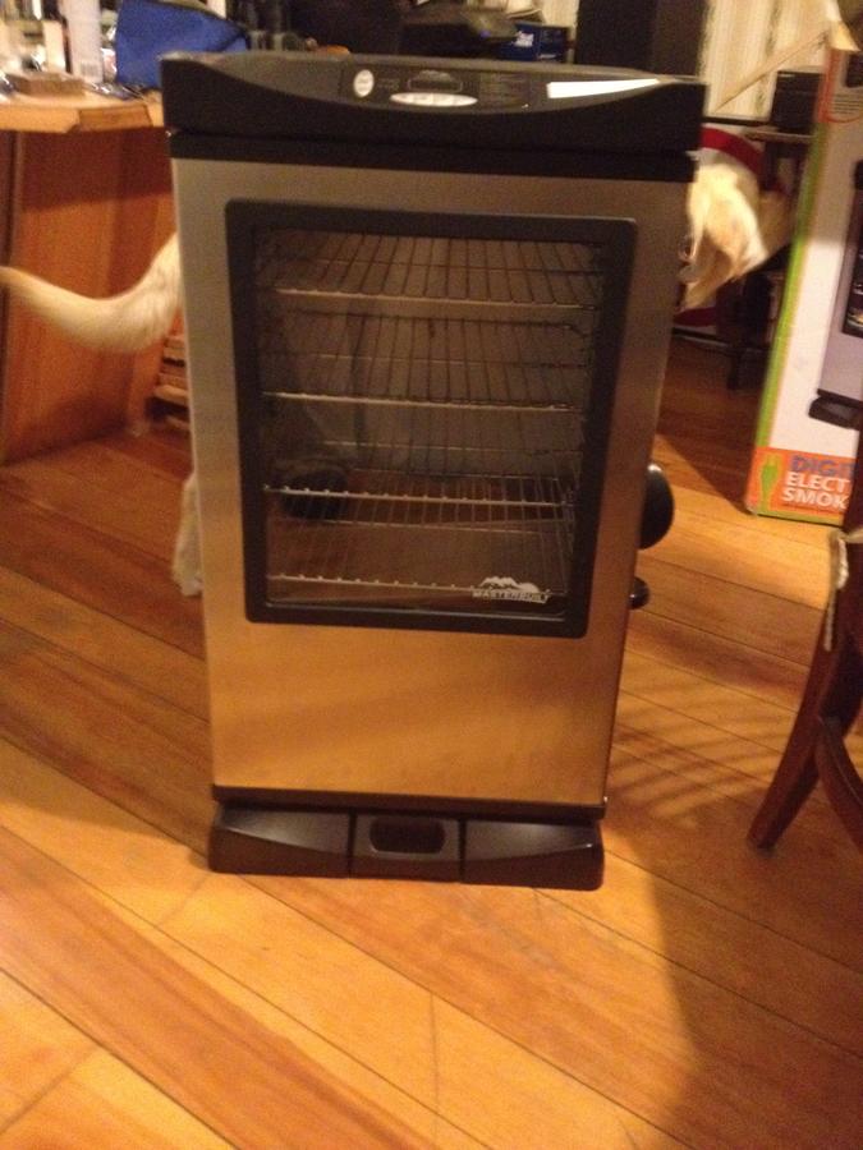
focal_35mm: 35
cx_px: 432
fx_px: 1163
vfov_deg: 52.6
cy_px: 575
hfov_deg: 40.7
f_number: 2.4
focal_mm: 4.28
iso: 800
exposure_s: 1/15
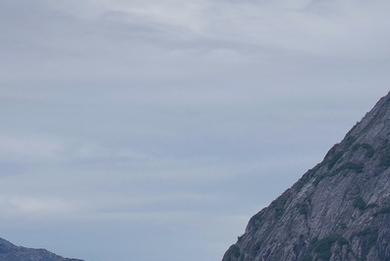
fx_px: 4194
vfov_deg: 3.5
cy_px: 380
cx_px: 324
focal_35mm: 387
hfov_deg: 5.3
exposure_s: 1/250
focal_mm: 120
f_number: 5.6
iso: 100
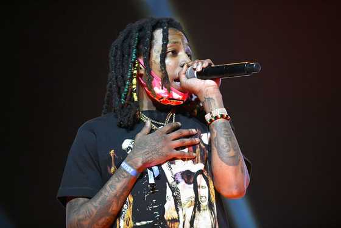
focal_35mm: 180
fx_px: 1706
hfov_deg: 11.4
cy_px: 114
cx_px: 170
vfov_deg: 7.6
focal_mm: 180
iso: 3200
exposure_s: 1/400
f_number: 3.5
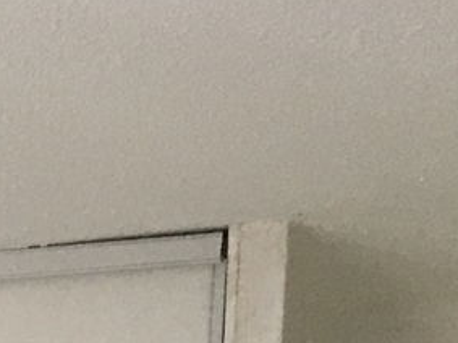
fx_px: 2169
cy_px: 925
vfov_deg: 8.1
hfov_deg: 10.0
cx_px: -769
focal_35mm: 164
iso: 40
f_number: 2.2
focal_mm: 4.15
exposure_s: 1/33
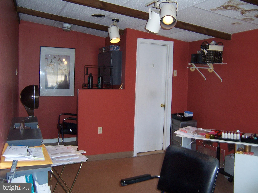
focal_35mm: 33
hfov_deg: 55.4
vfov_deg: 42.9
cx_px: 129
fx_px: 246
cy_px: 96
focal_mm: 5.5
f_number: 2.8
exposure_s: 1/60
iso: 140
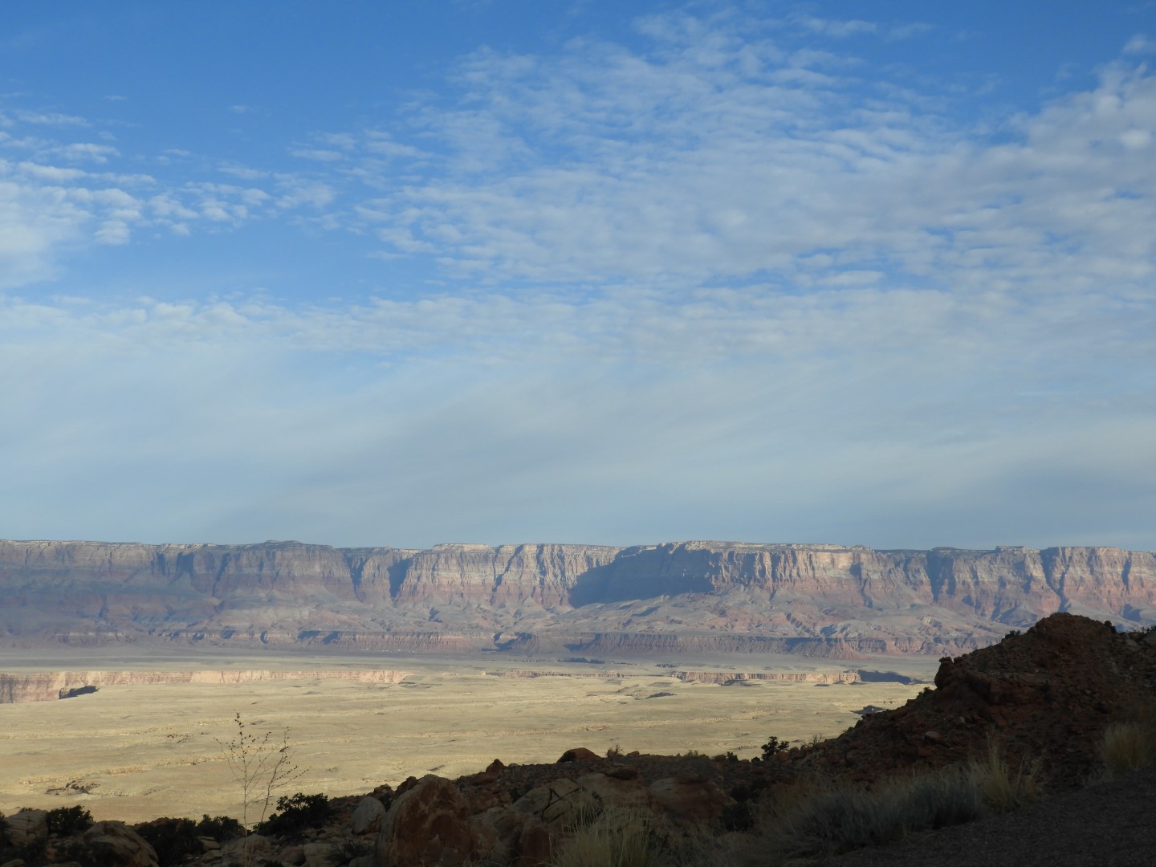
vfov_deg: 26.6
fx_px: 1837
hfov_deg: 34.9
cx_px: 578
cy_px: 434
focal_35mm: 55
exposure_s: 1/1000
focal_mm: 9.9
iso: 100
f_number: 4
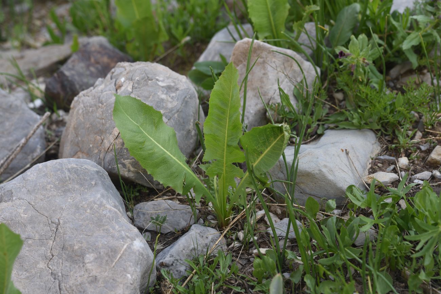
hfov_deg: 35.6
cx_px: 220
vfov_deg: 24.2
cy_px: 147
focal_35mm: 56
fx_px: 686
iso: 200
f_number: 5.6
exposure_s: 1/200
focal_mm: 56
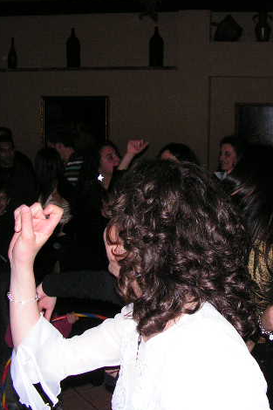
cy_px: 205
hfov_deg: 26.1
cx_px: 203
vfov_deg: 38.9
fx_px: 581
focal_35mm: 51
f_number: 3.2
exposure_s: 1/40
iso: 200
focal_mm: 6
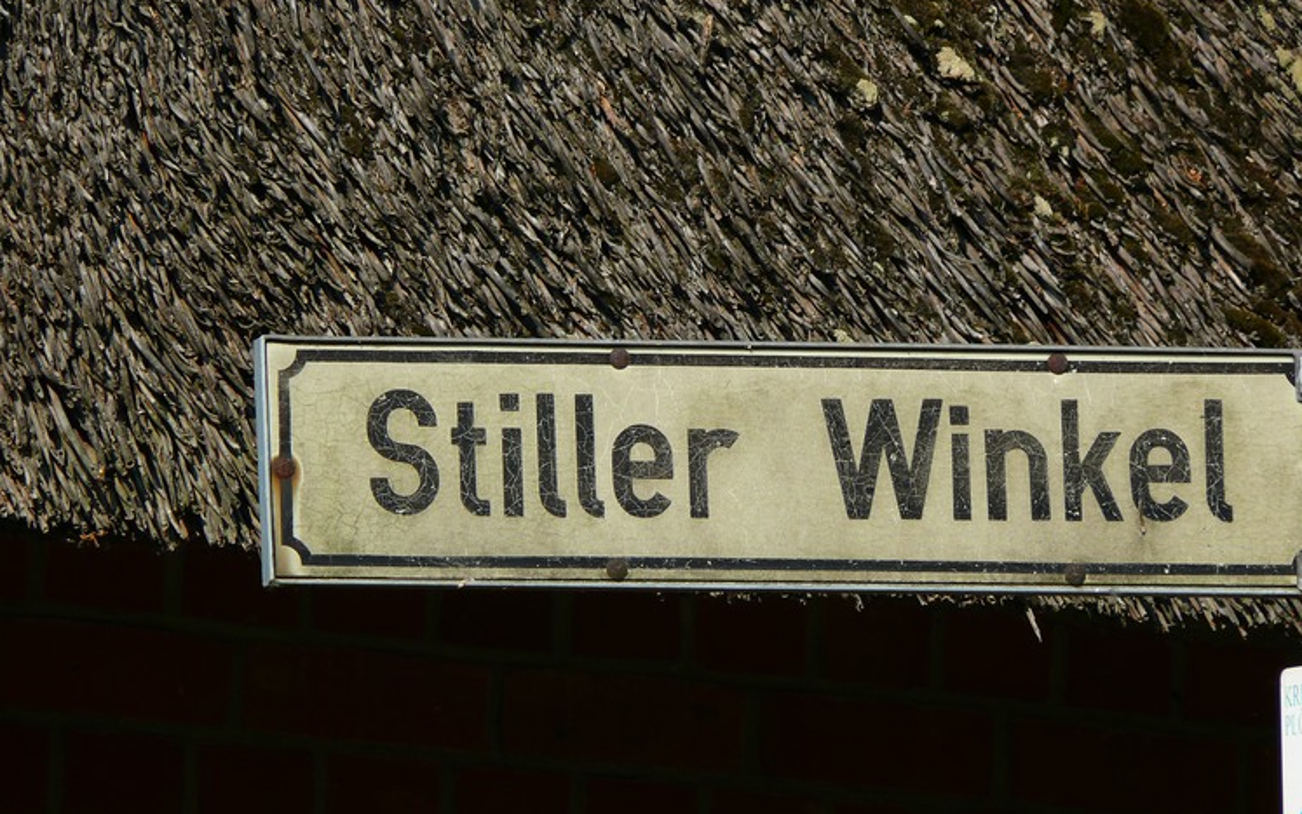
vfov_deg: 2.9
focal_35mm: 447
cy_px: 390
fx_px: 15862
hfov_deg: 4.7
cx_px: 650
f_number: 5.6
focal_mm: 88.8
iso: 100
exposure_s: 1/200
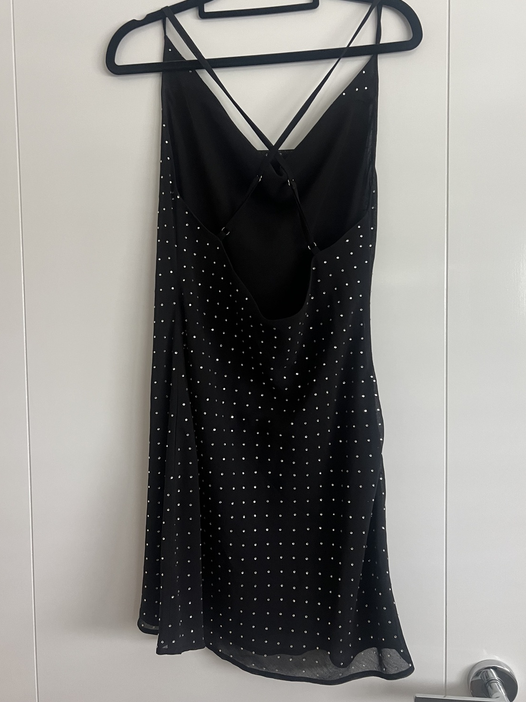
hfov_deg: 49.7
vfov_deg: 63.4
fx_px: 567
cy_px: 325
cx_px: 262
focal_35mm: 28
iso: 250
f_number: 1.5
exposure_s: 1/50
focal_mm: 5.7
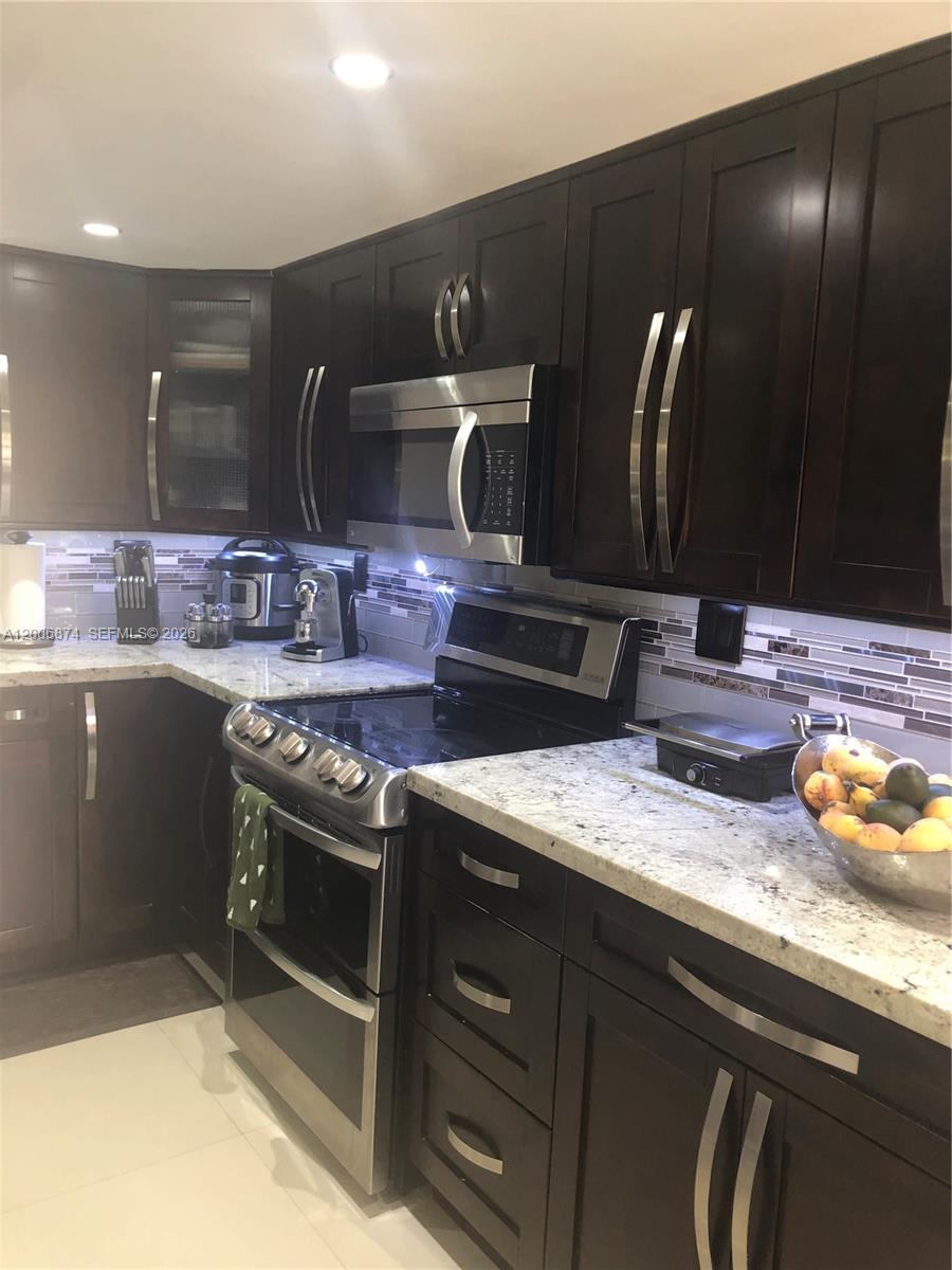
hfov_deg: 49.7
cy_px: 635
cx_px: 476
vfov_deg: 63.4
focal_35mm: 28
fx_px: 1027
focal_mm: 3.99
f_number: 1.8
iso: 64
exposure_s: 1/15
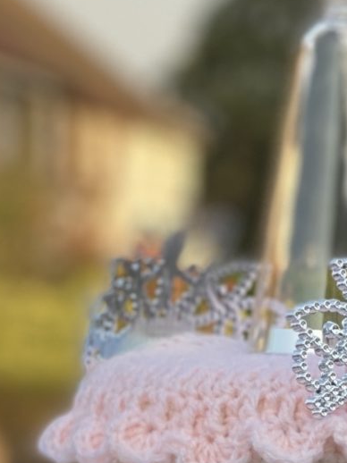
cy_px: 902
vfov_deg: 7.4
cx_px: 261
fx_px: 3438
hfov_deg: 5.8
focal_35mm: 257
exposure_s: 1/251
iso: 20
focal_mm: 6
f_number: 2
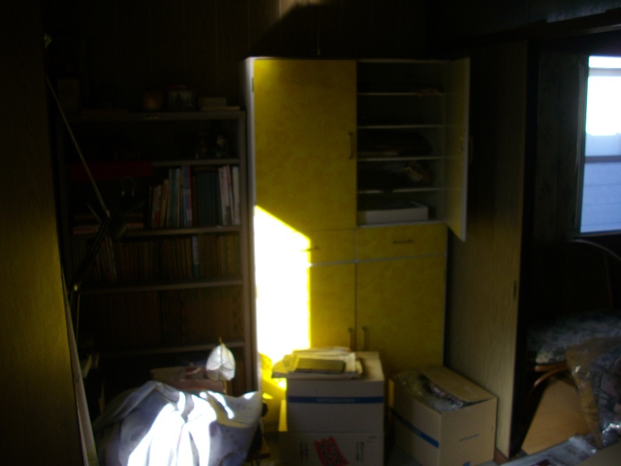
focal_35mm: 37
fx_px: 664
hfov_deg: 50.1
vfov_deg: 38.7
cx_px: 310
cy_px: 233
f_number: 2.8
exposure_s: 1/160
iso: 100
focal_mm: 6.2
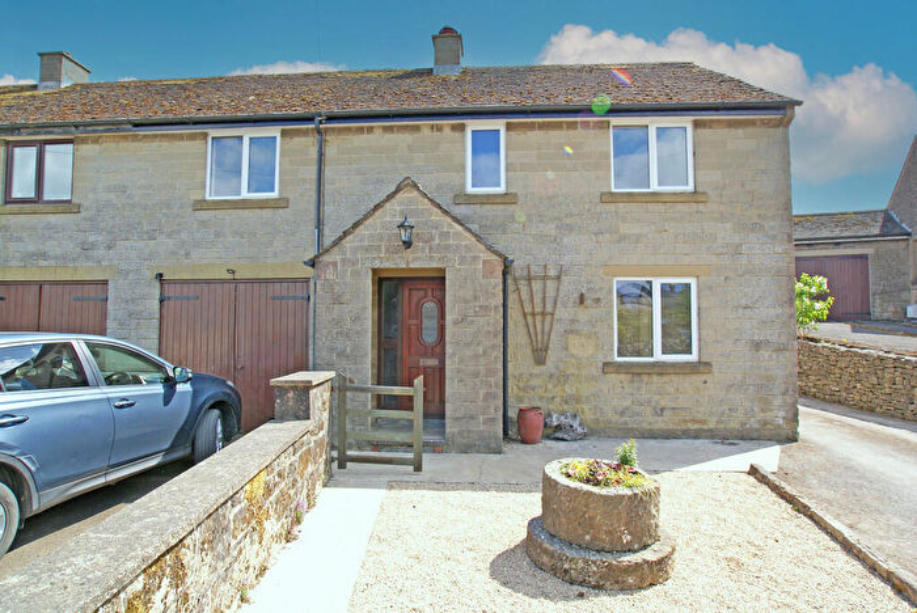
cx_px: 458
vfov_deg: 67.5
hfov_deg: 90.0
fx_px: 459
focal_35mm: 18
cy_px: 306
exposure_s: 1/60
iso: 100
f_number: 9
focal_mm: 12
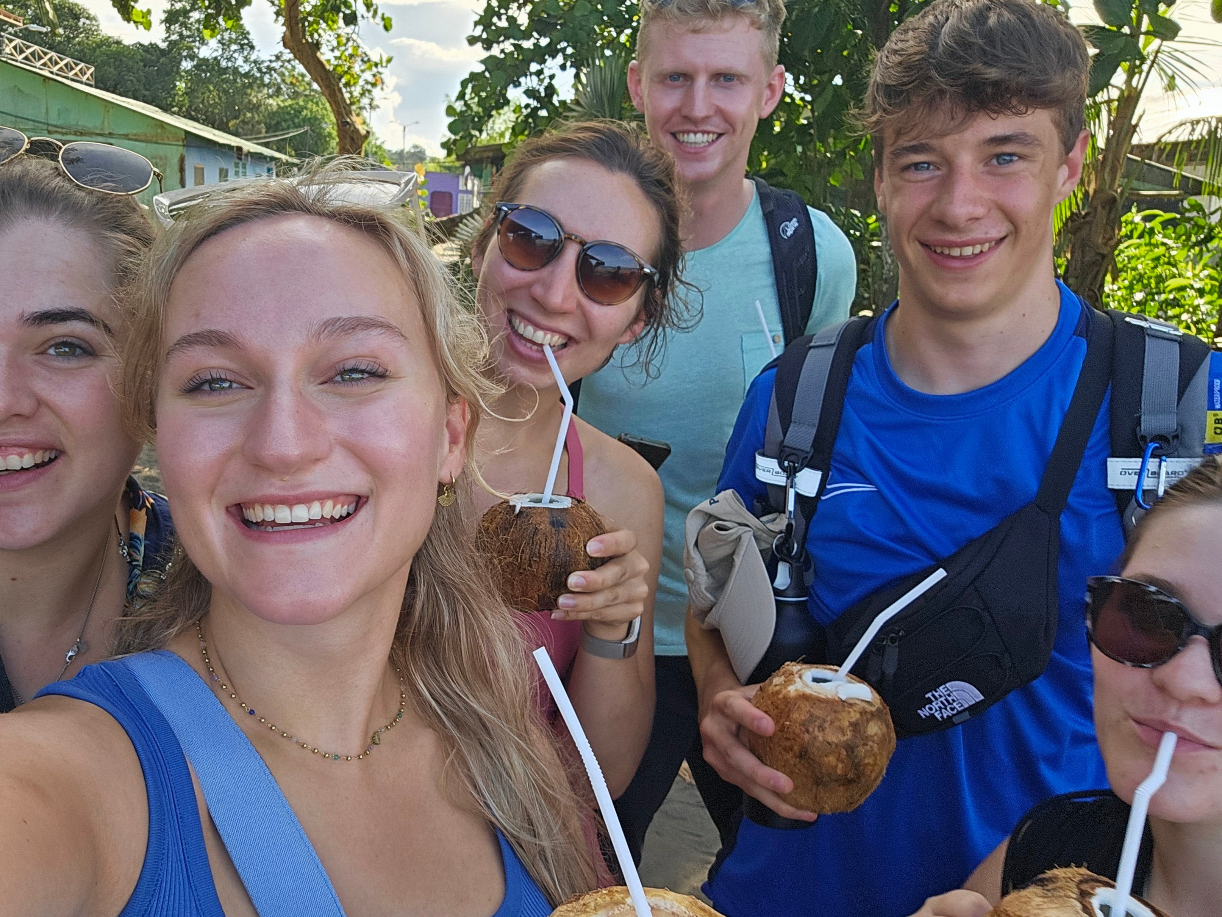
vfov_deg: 45.3
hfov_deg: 57.7
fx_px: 1094
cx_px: 469
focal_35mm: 31
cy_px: 526
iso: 25
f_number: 2.2
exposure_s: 1/154
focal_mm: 3.3
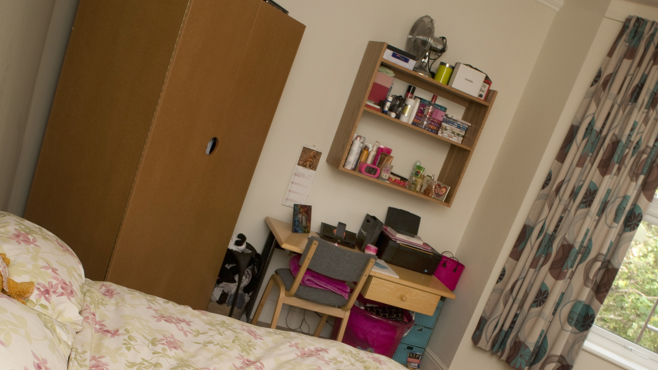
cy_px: 316
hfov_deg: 52.8
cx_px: 337
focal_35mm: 38
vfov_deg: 30.2
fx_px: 663
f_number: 5
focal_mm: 20
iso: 200
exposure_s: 1/60
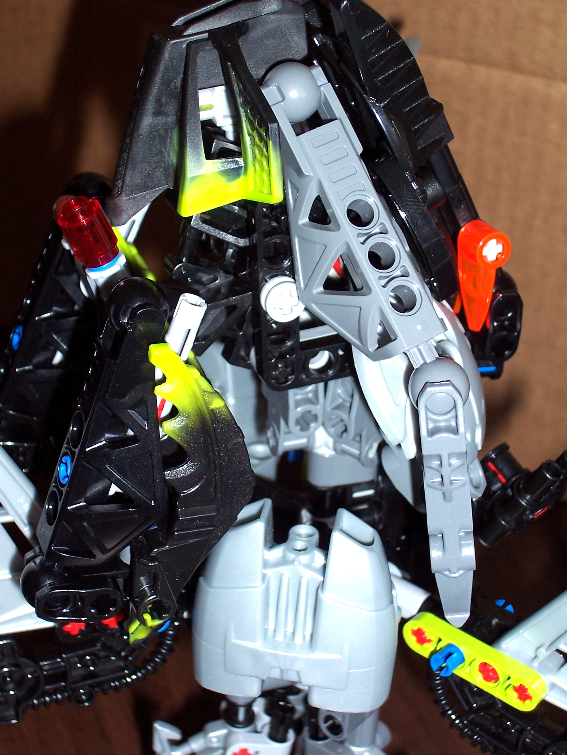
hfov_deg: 22.3
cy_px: 378
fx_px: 1441
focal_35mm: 66
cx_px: 284
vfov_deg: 29.4
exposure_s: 1/90
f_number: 4
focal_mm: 10.8
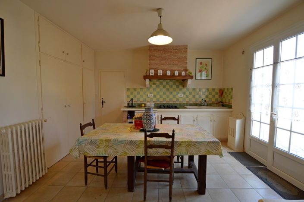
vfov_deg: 77.2
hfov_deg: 100.5
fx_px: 126
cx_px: 152
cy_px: 101
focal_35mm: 15
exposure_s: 1/80
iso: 400
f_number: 4.5
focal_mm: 10
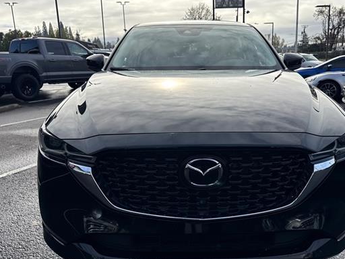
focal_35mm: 30
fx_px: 299
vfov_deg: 46.8
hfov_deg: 59.8
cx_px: 194
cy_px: 133
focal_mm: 6.76
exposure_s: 1/4975
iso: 80
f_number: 1.78
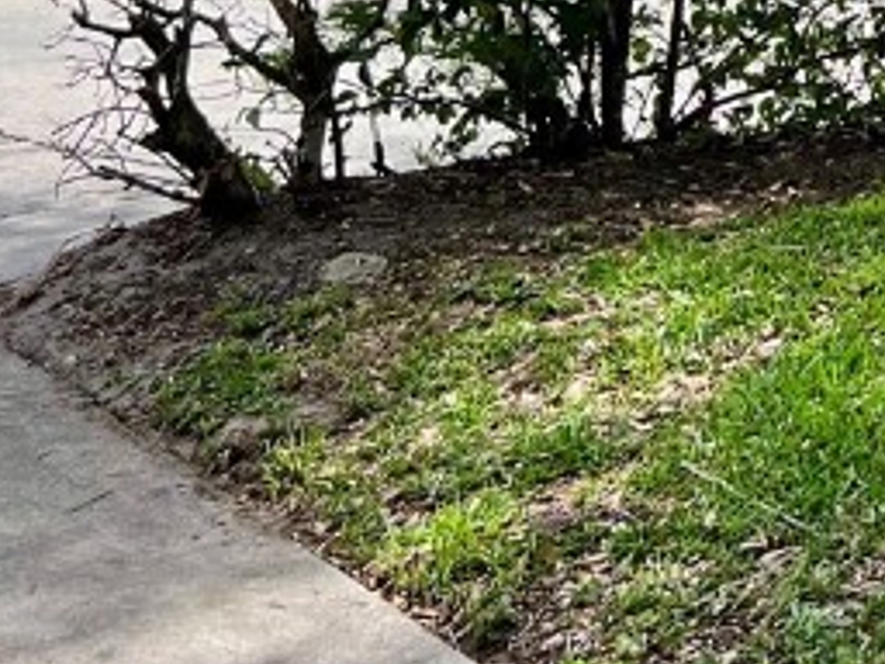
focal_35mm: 104
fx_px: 2659
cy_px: -612
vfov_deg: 12.7
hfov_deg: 16.7
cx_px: 1417
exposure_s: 1/1597
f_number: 1.5
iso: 50
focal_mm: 5.7
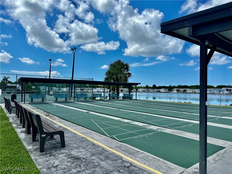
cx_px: 116
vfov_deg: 56.8
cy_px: 87
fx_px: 161
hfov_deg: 71.6
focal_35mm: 24
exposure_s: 1/7042
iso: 80
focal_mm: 6.86
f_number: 1.78
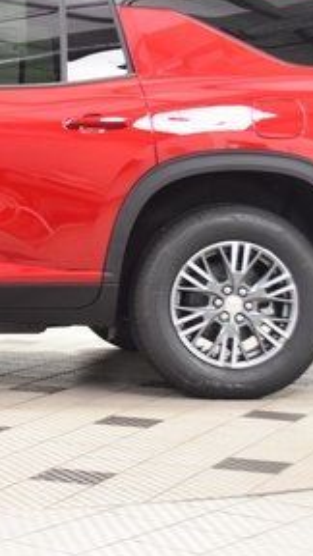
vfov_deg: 21.0
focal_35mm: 101
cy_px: 175
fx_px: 1493
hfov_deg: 11.5
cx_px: -139
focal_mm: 29
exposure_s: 1/30
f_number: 5.6
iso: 1600
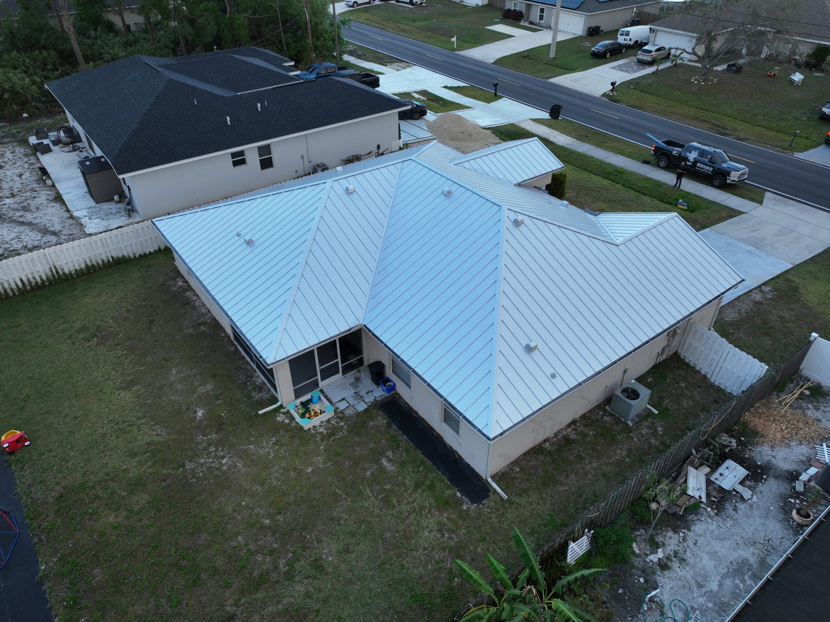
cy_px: 311
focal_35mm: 24
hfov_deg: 71.6
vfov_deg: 56.8
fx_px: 575
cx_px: 415
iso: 100
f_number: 2.8
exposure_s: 1/15
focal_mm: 12.29
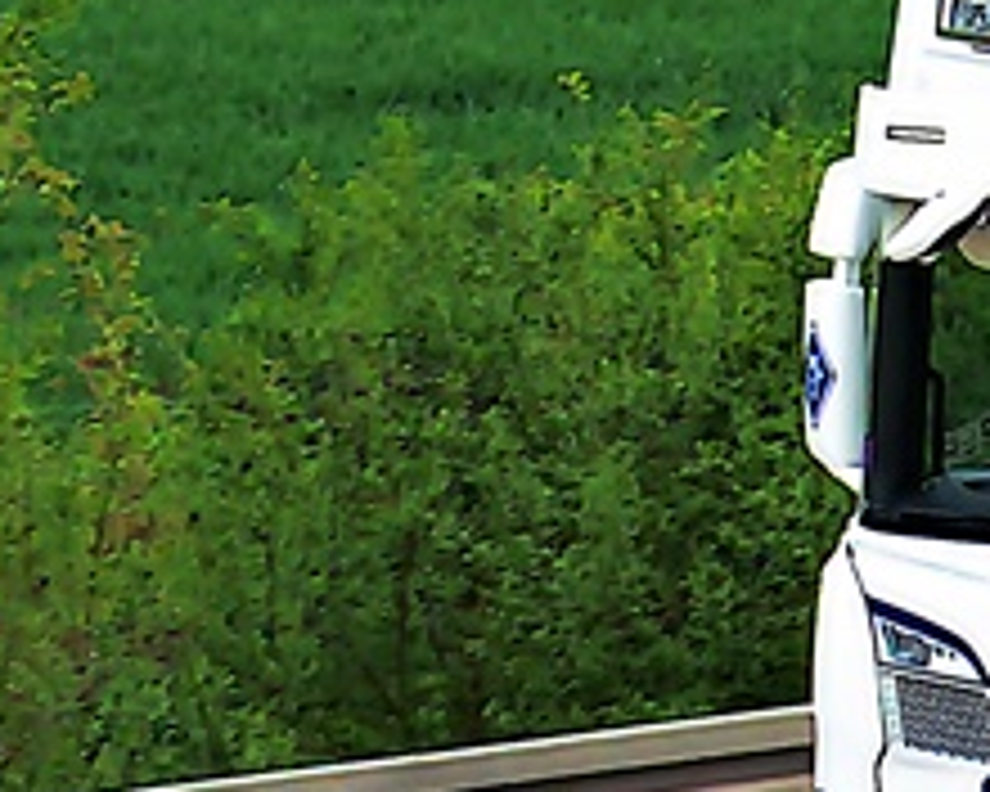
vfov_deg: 2.8
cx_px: 1724
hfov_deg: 3.4
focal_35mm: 562
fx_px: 16467
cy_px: 634
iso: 2000
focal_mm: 110
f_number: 7.1
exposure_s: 1/800
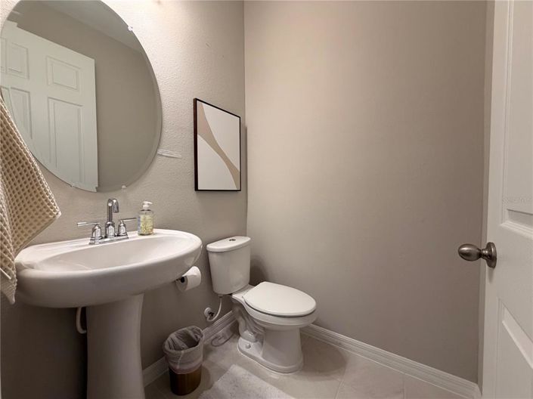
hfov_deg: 102.1
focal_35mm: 14
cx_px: 266
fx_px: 215
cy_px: 200
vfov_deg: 85.6
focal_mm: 2.22
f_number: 2.2
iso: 250
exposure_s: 1/120
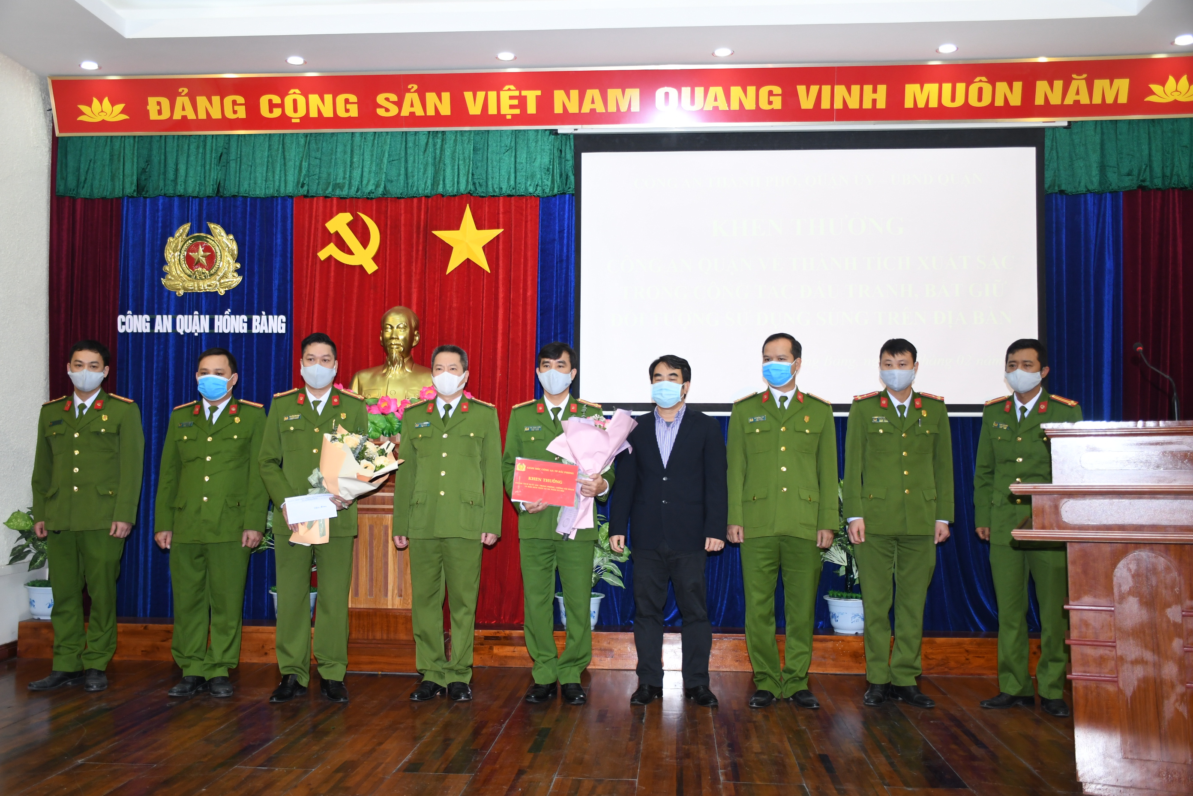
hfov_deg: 55.1
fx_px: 1143
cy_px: 398
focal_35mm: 34
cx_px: 596
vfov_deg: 38.4
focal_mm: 23
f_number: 3.8
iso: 800
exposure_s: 1/200
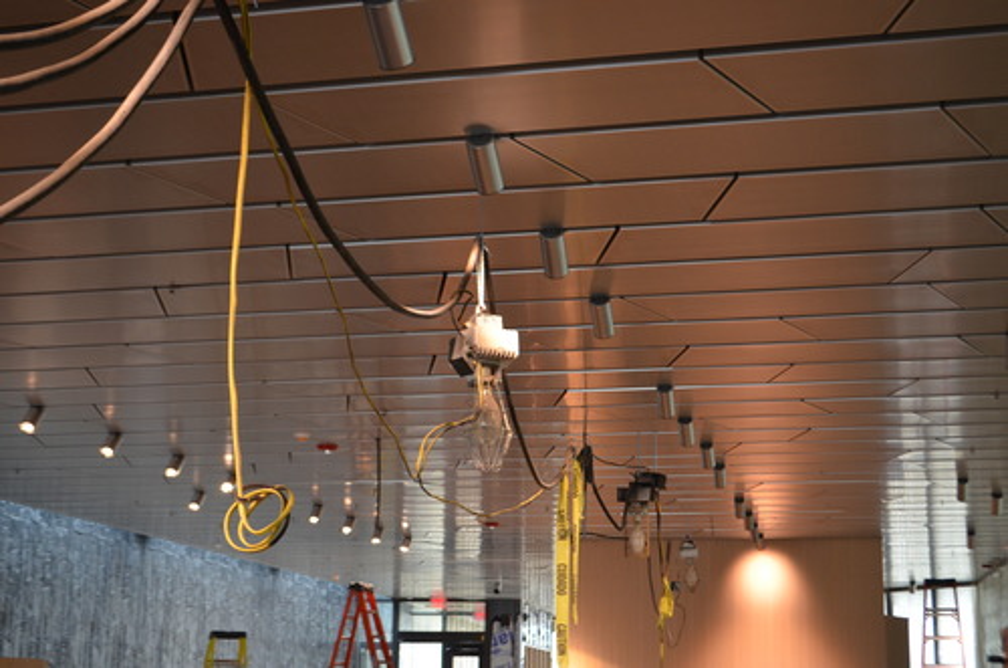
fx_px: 1592
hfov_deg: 35.1
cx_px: 504
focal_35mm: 57
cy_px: 334
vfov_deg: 23.7
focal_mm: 38
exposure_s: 1/30
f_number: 5
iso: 900
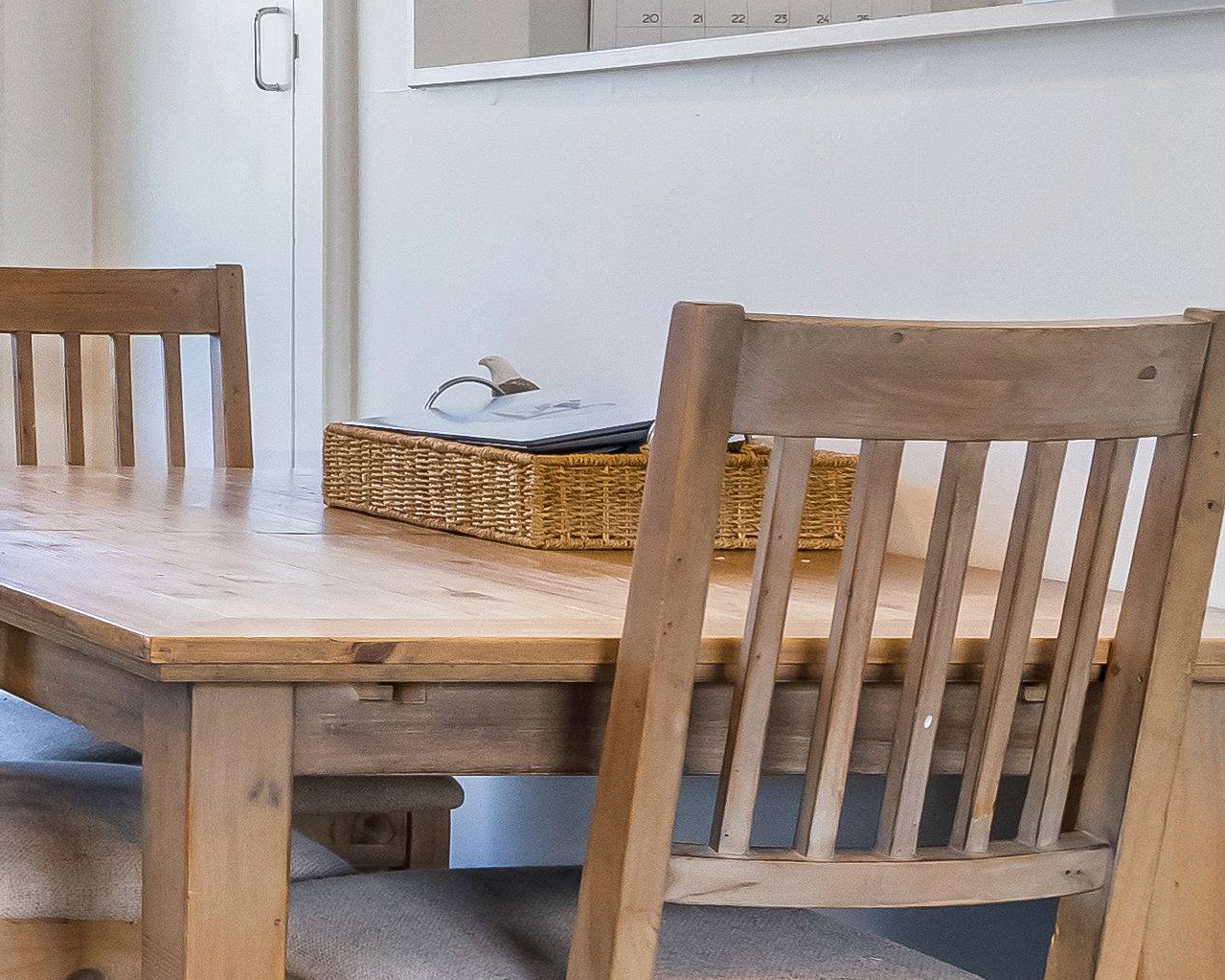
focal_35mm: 75
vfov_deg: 20.3
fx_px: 2719
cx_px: -1057
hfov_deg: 18.8
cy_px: 262
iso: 1600
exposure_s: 1/200
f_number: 7.1
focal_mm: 17
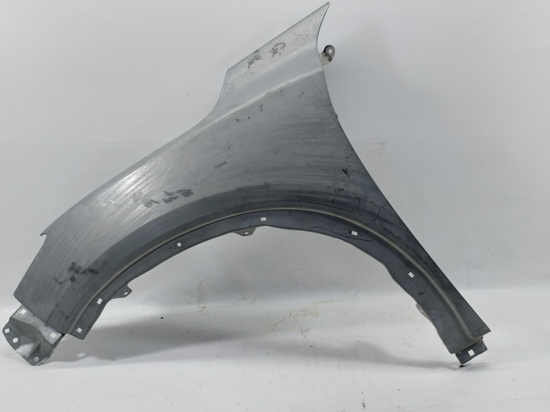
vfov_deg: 56.8
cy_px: 206
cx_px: 275
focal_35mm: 24
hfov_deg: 71.6
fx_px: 381
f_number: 1.8
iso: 100
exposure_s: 1/50
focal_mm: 5.23
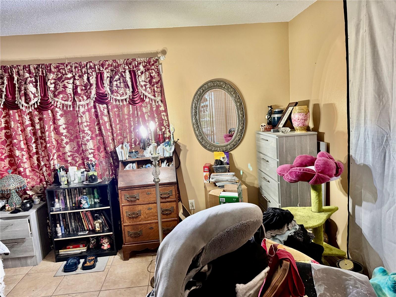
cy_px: 148
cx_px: 198
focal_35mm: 24
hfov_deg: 71.6
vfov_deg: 56.8
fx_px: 275
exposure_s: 1/60
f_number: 1.78
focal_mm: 6.76
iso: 400
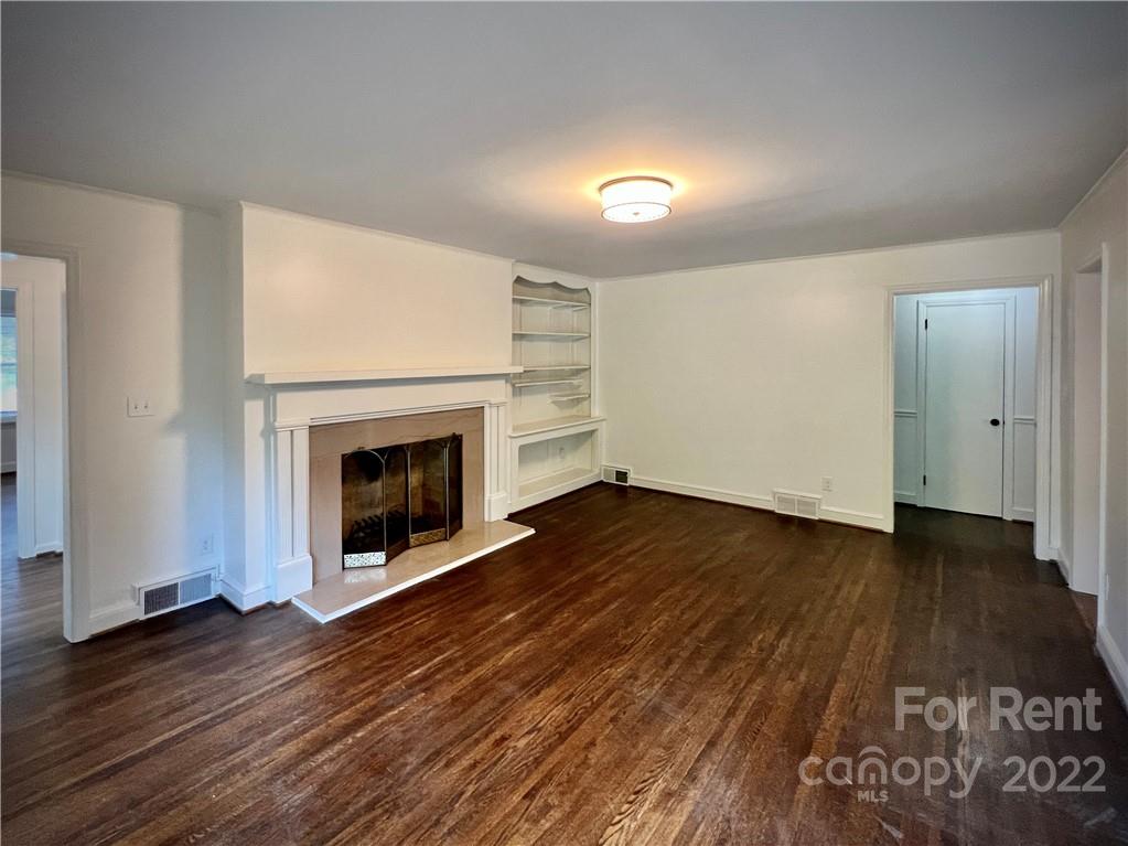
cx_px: 564
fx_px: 424
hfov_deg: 106.2
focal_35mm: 13
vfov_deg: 89.9
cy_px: 423
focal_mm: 1.57
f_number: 1.8
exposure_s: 1/60
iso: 200
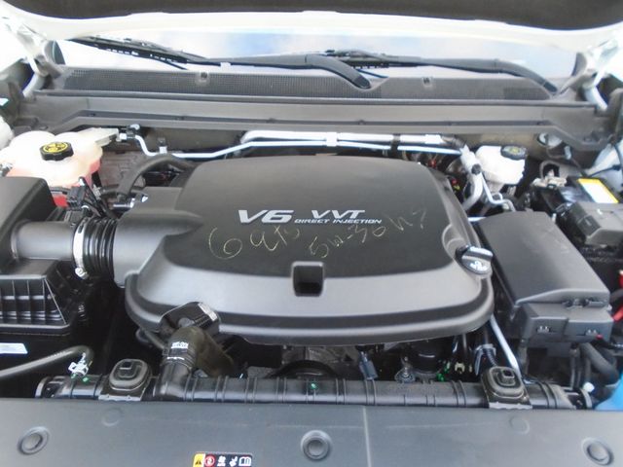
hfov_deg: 67.3
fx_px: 468
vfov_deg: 53.1
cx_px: 312
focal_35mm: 26
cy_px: 234
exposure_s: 1/20
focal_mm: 4.6
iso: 400
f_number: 3.2
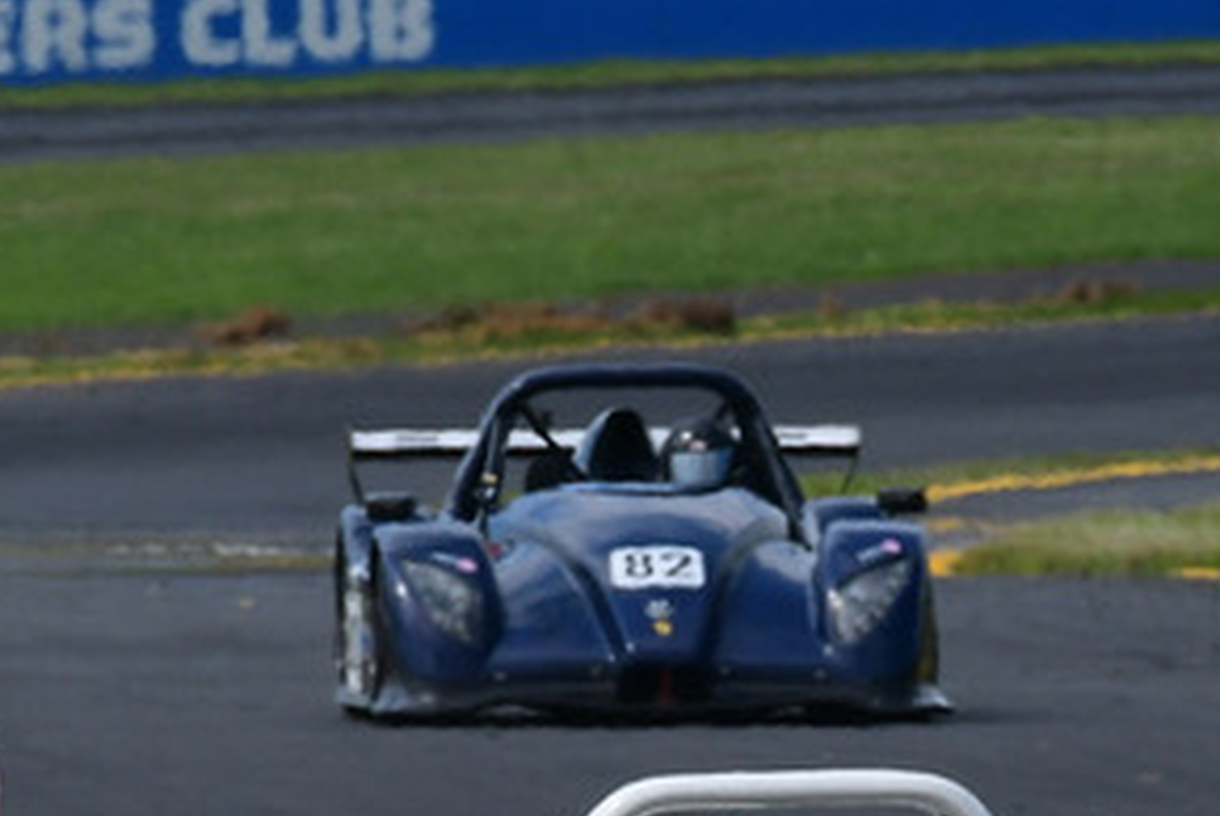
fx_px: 70083
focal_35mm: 2066
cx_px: 947
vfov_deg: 0.7
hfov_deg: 1.0
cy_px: 648
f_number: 13
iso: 400
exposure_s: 1/640
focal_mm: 500
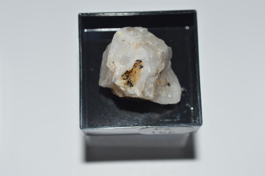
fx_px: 607
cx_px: 132
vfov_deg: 16.5
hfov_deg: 24.6
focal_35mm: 82
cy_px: 88
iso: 100
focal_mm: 55
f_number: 8
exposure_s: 1/60
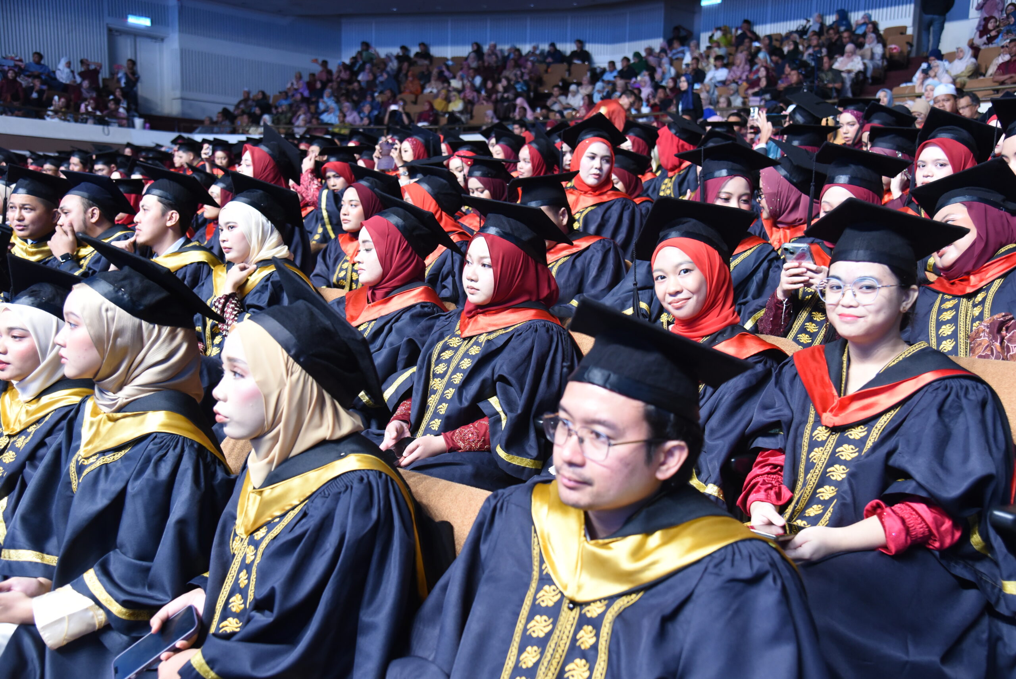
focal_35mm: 38
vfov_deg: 35.1
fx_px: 1073
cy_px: 340
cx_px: 508
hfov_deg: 50.7
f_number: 4.5
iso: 2000
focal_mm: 38
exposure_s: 1/40
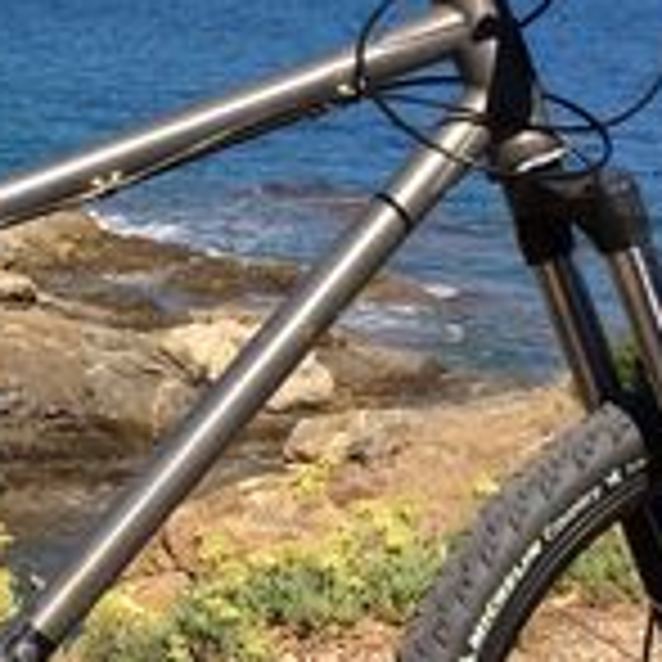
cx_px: -9
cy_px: 392
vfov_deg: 16.1
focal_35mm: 108
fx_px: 2337
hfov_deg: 15.8
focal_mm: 4.12
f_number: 2.2
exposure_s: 1/2283
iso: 40
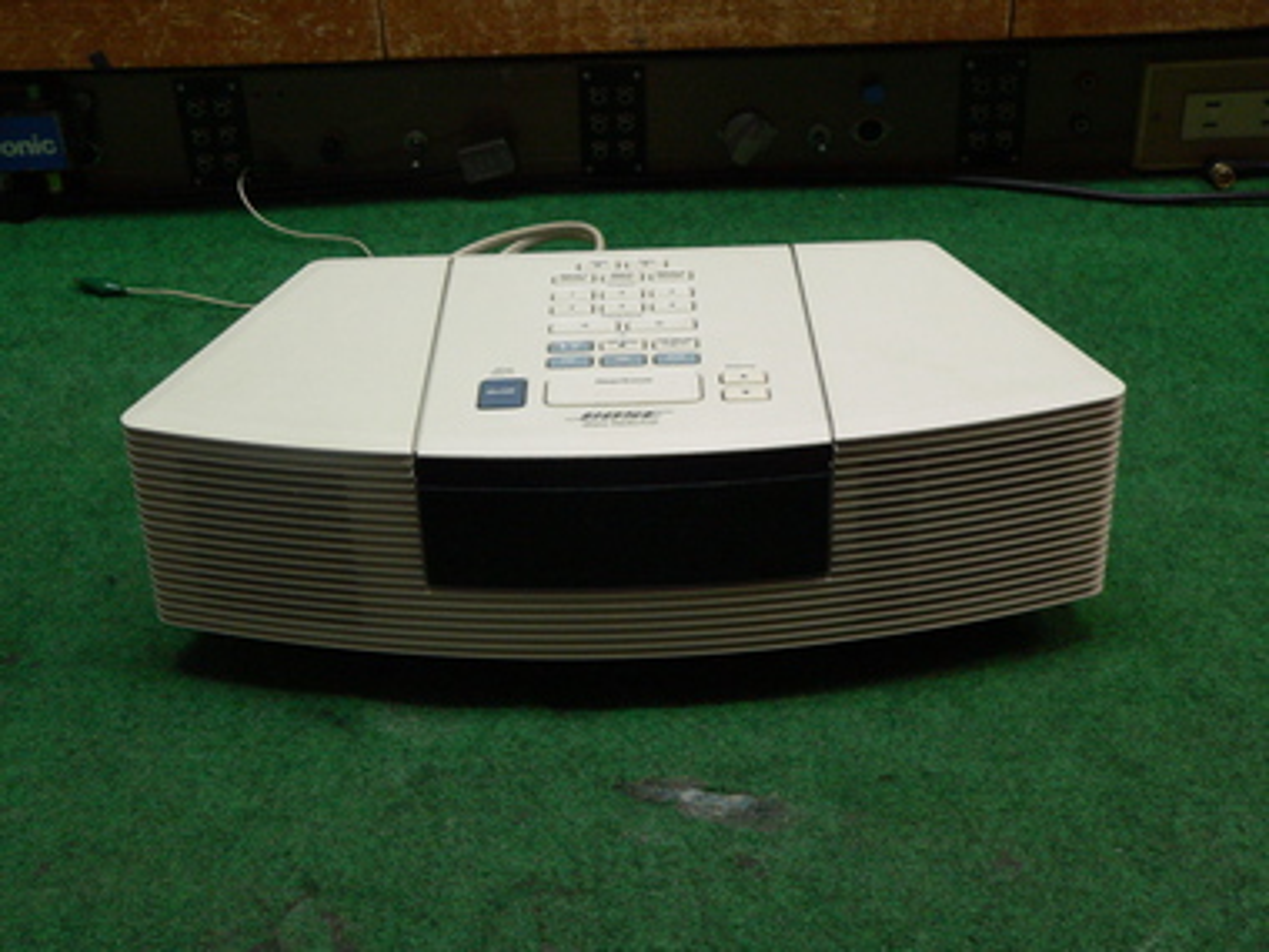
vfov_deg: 29.7
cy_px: 476
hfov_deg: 38.9
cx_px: 634
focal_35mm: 49
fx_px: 1796
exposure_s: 1/25
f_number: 2.8
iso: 200
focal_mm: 8.1
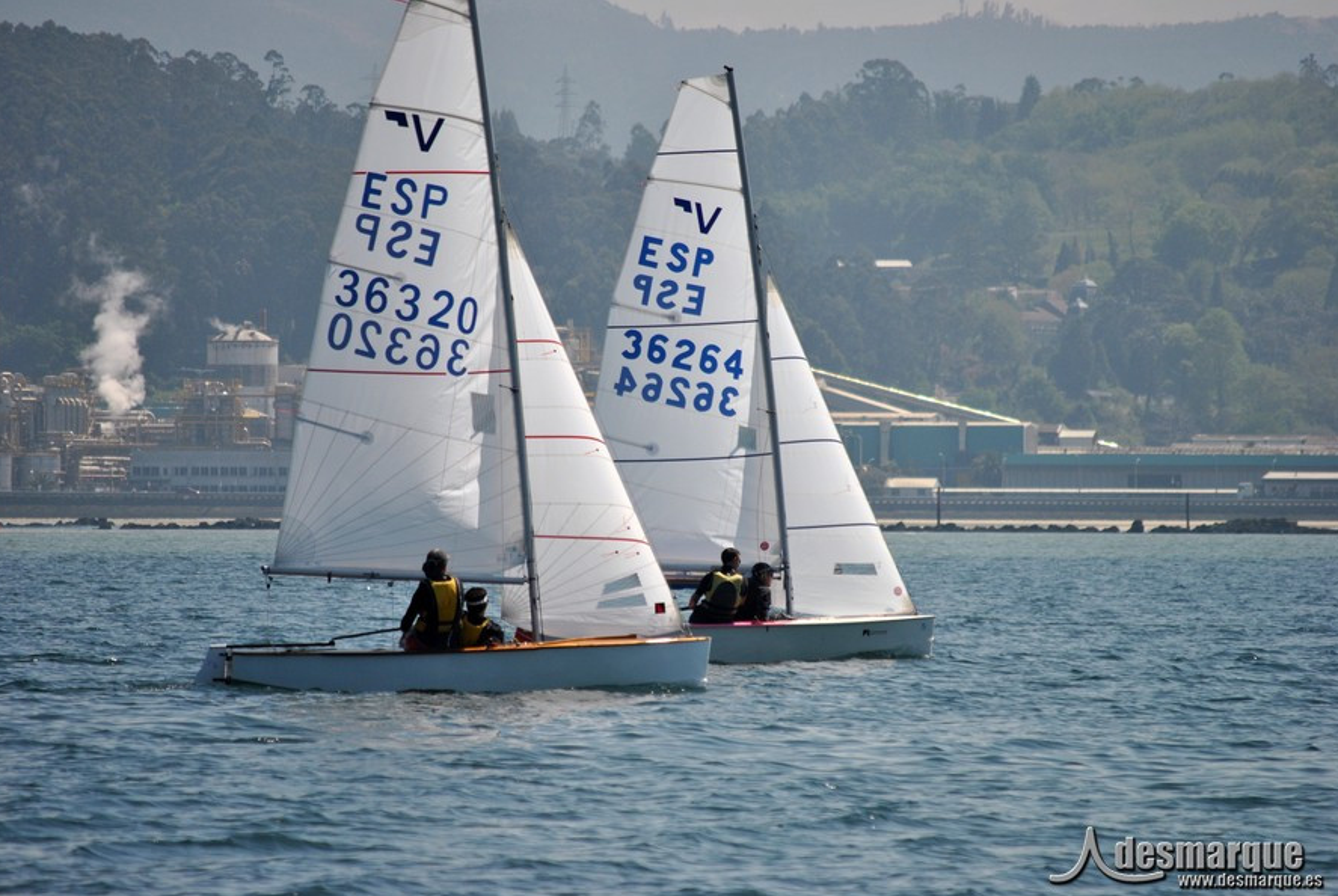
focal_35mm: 303
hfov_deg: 6.8
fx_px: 11276
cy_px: 451
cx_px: 670
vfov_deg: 4.6
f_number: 5.6
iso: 200
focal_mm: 200
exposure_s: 1/1250
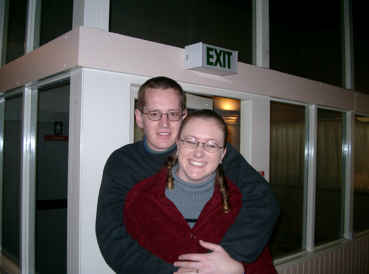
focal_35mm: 37
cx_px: 184
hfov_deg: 50.3
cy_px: 137
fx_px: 393
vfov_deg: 38.5
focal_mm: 7.6
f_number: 2.6
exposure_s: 1/60
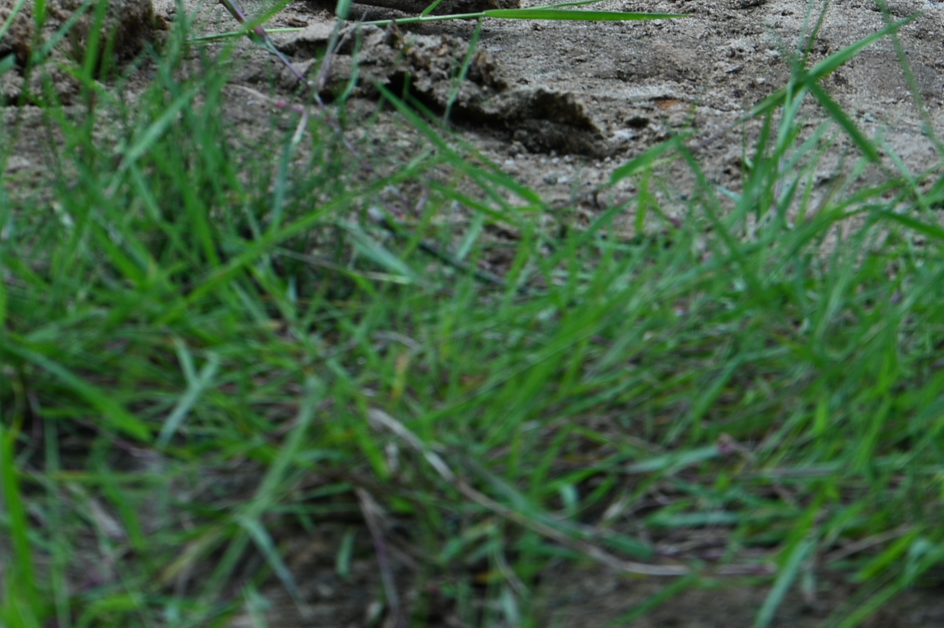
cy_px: -260
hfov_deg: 1.4
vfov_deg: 0.9
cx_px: 544
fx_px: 39015
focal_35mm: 1489
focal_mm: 500
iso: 100
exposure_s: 1/125
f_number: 6.7
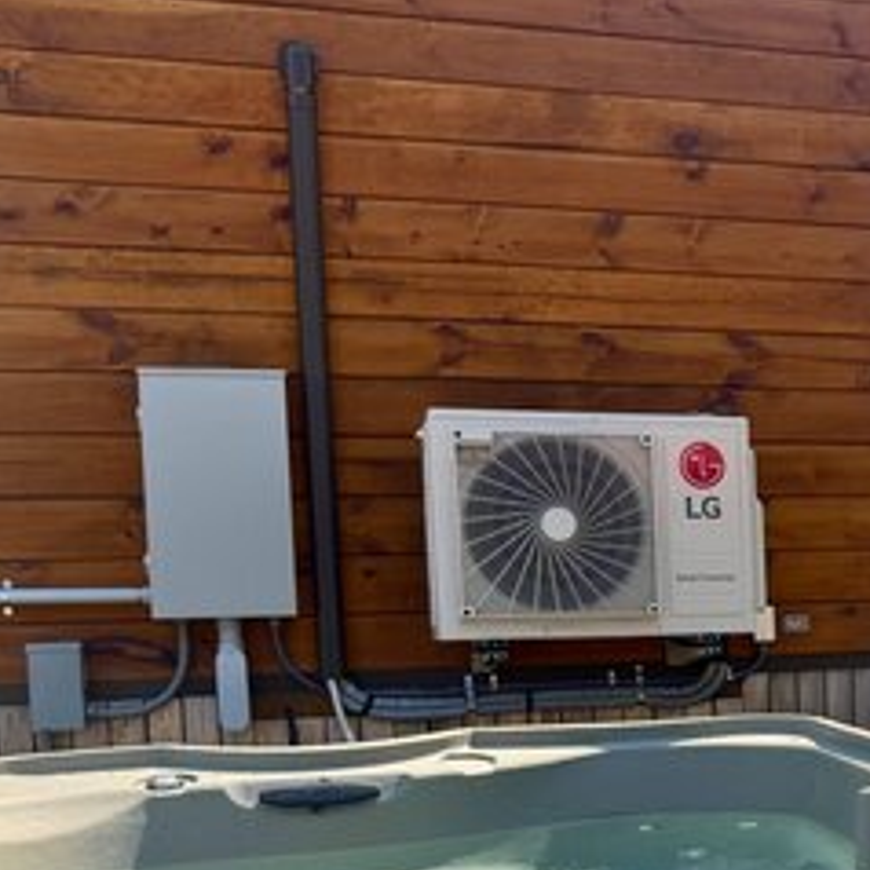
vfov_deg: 29.3
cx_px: 991
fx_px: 1621
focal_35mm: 57
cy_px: 713
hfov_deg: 27.2
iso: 80
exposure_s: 1/1456
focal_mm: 6.76
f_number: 1.78
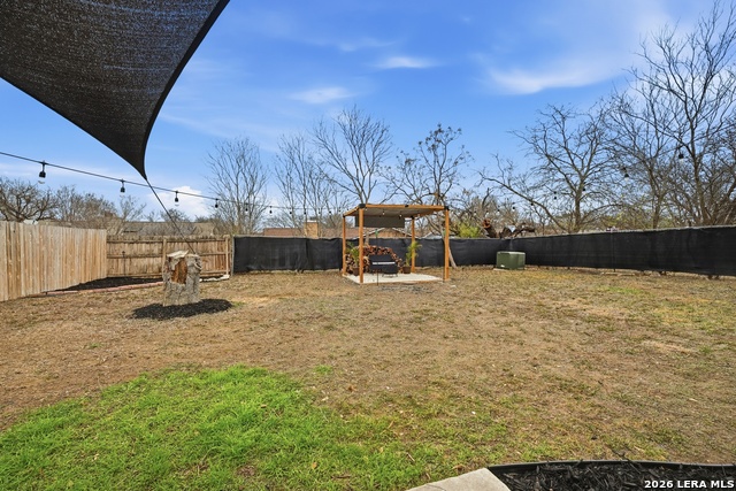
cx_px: 368
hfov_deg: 108.3
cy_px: 246
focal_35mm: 13
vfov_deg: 85.5
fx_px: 266
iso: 250
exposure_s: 1/1600
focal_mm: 9
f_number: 6.3
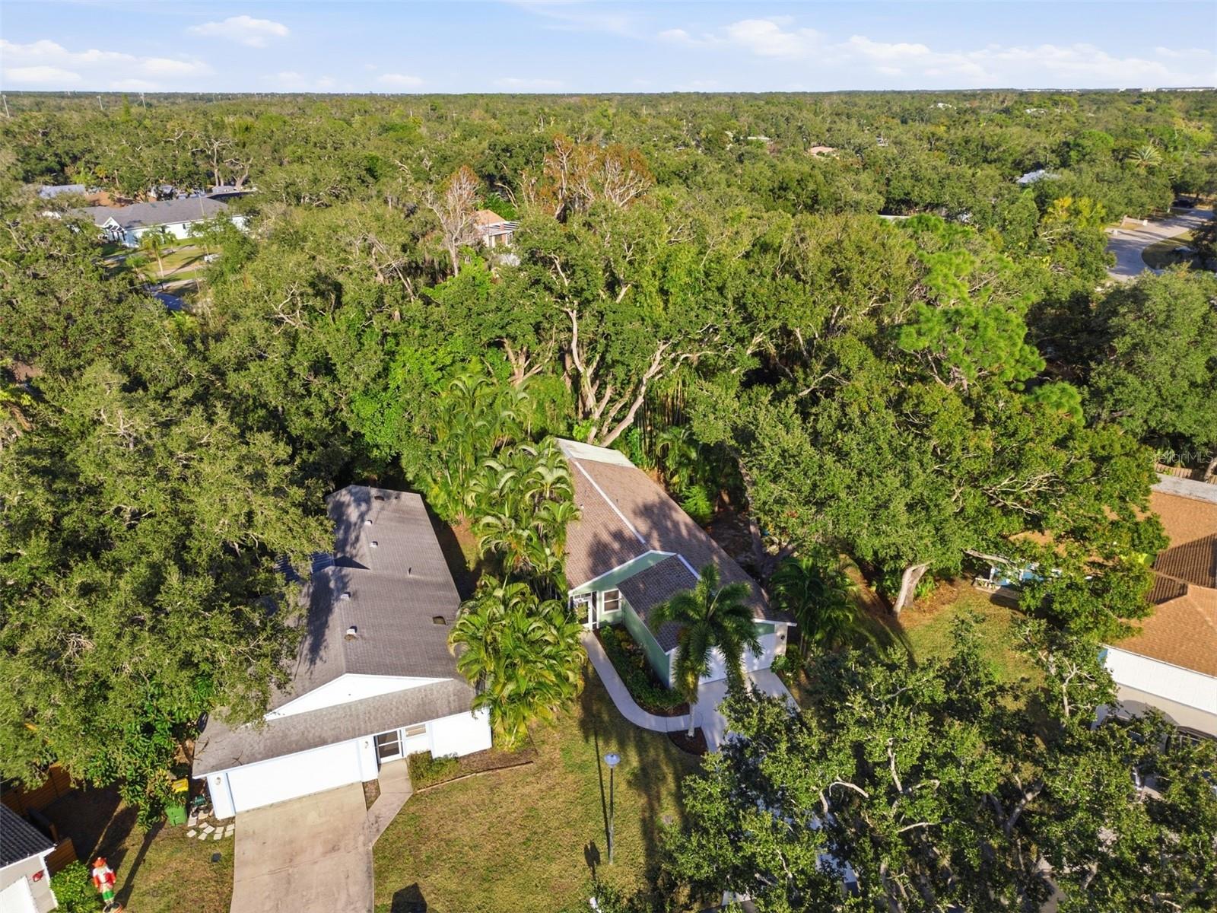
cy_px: 456
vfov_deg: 56.8
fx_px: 844
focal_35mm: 24
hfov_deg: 71.6
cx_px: 608
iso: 100
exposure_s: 1/40
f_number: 1.7
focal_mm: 6.7
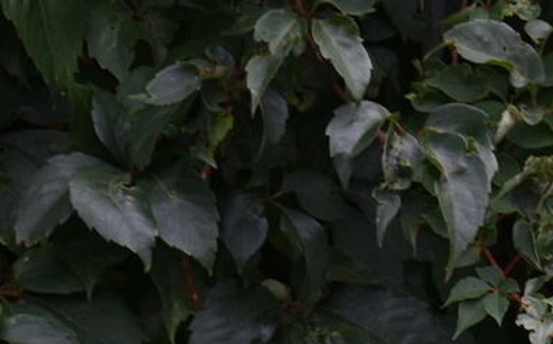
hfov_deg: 3.4
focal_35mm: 623
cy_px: -67
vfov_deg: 2.1
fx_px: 9382
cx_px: 465
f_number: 5.6
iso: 100
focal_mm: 112
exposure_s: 1/100
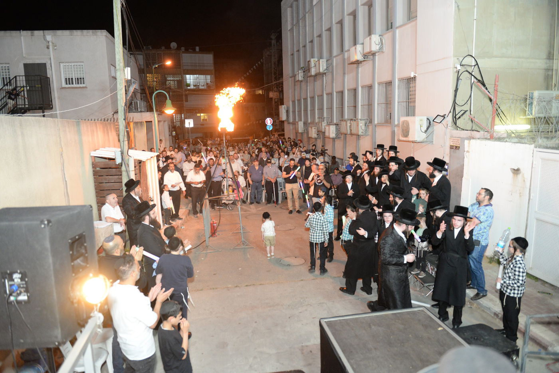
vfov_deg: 53.2
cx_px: 280
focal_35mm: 24
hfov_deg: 73.7
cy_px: 186
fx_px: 373
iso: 2500
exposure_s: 1/200
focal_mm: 24
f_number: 2.8
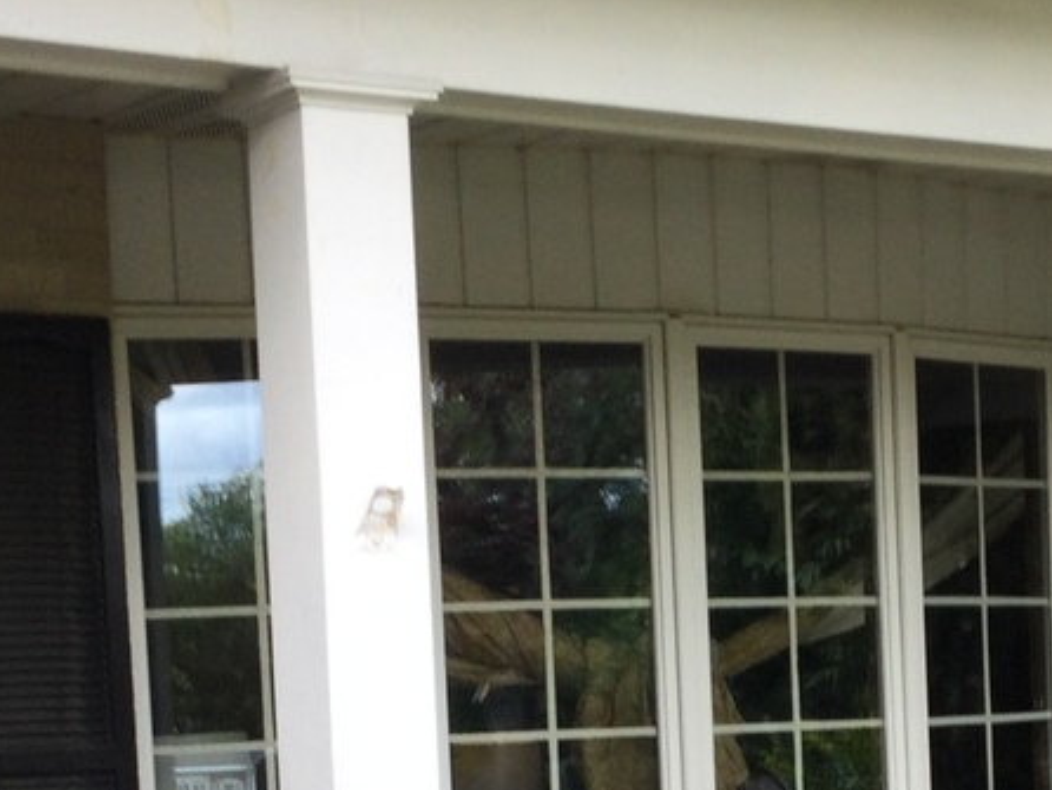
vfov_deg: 14.3
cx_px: 670
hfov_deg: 19.6
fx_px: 3041
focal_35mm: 100
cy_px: 967
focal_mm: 3.3
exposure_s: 1/142
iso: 25
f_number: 2.4
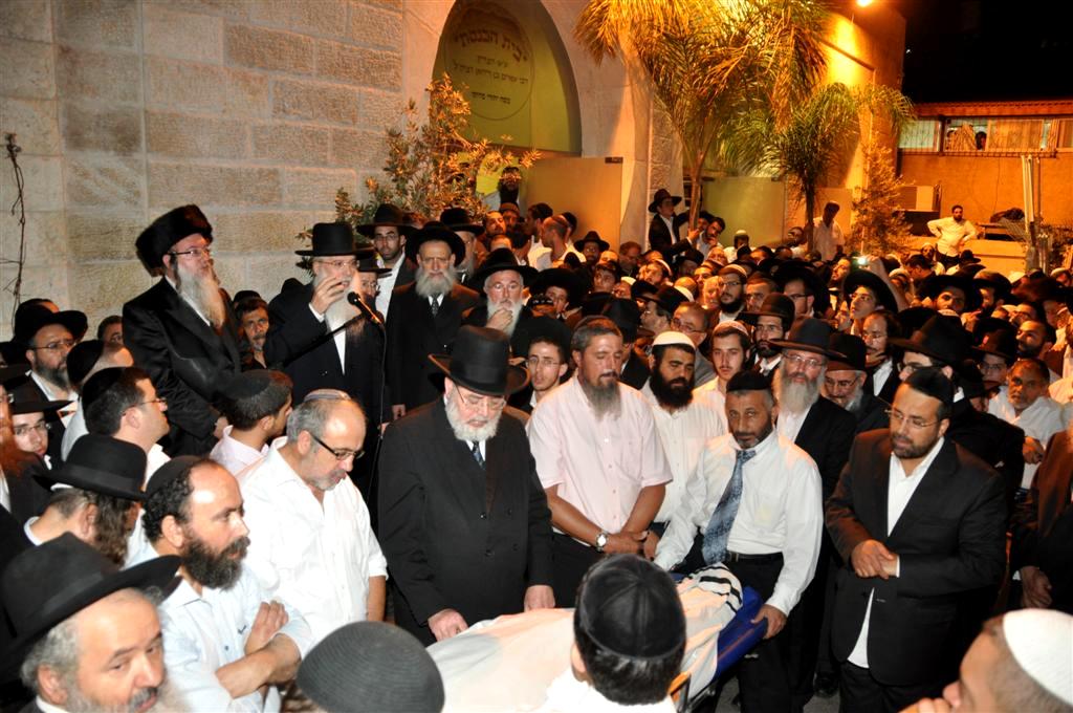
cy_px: 356
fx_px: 804
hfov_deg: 67.4
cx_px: 536
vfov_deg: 47.8
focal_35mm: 27
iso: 800
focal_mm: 18
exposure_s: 1/60
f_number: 4
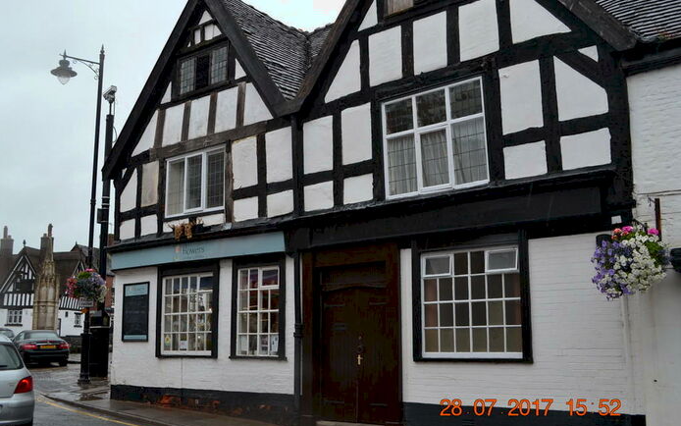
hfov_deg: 52.7
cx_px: 342
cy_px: 213
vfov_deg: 34.5
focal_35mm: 37
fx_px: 687
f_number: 5.6
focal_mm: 24
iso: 320
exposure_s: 1/125
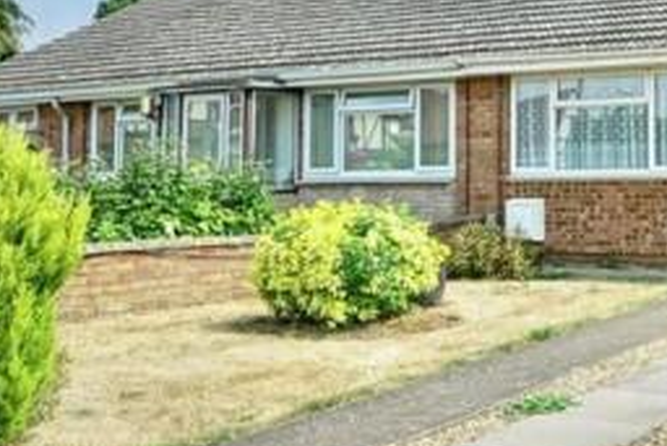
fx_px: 945
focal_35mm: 51
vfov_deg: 26.1
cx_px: 709
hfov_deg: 34.3
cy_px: 95
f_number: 5.6
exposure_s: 1/320
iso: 100
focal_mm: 20
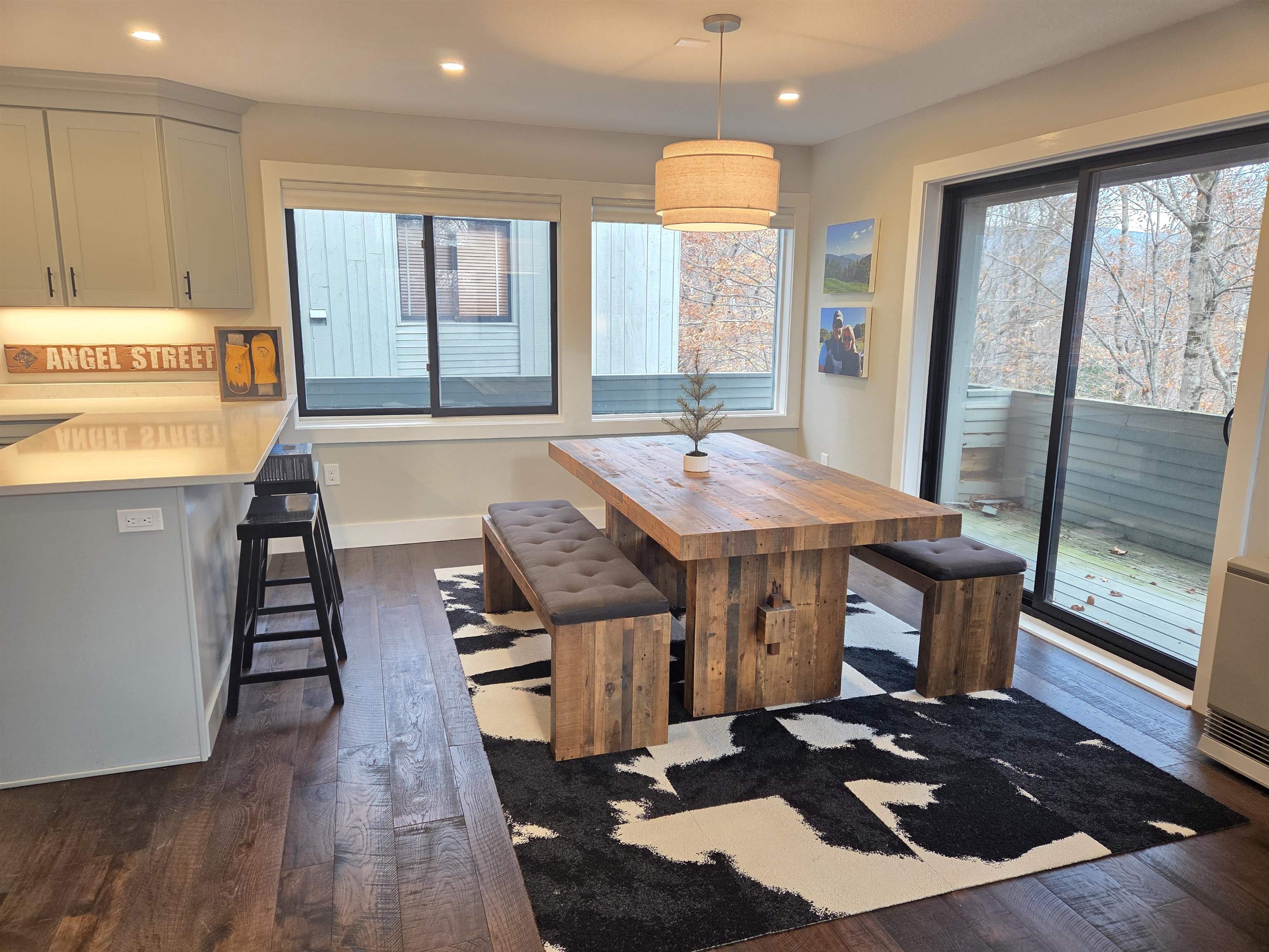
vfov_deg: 58.9
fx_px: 843
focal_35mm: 23
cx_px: 634
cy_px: 476
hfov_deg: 73.9
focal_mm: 5.4
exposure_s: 1/120
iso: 250
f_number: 1.8
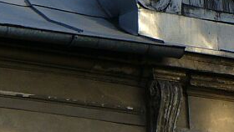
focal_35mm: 457
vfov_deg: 2.7
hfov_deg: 4.7
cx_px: 252
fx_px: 2838
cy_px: -69
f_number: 3.7
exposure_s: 1/500
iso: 80
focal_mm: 19.4
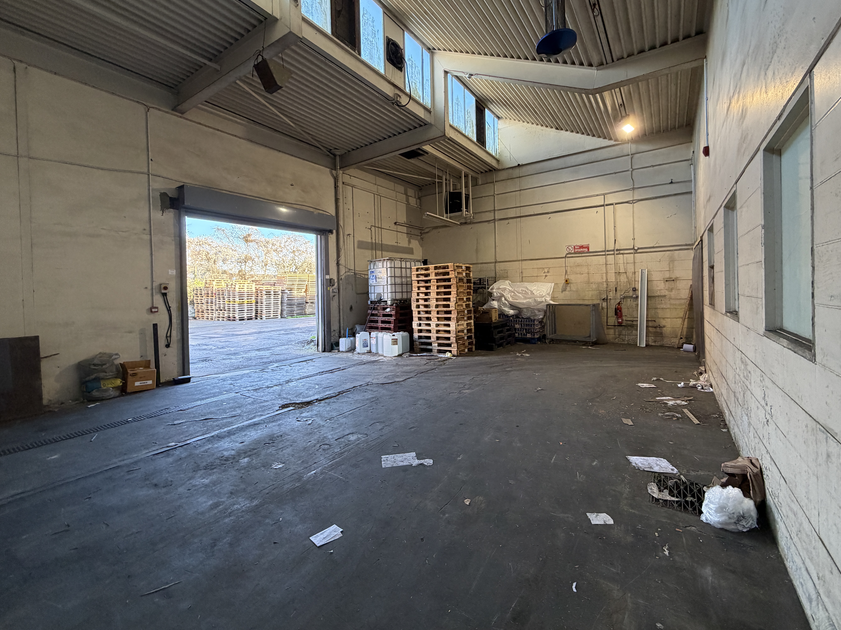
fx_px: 364
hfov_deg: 98.1
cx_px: 437
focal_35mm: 15
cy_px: 294
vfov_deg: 81.6
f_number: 2.2
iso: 250
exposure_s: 1/100
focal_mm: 2.22
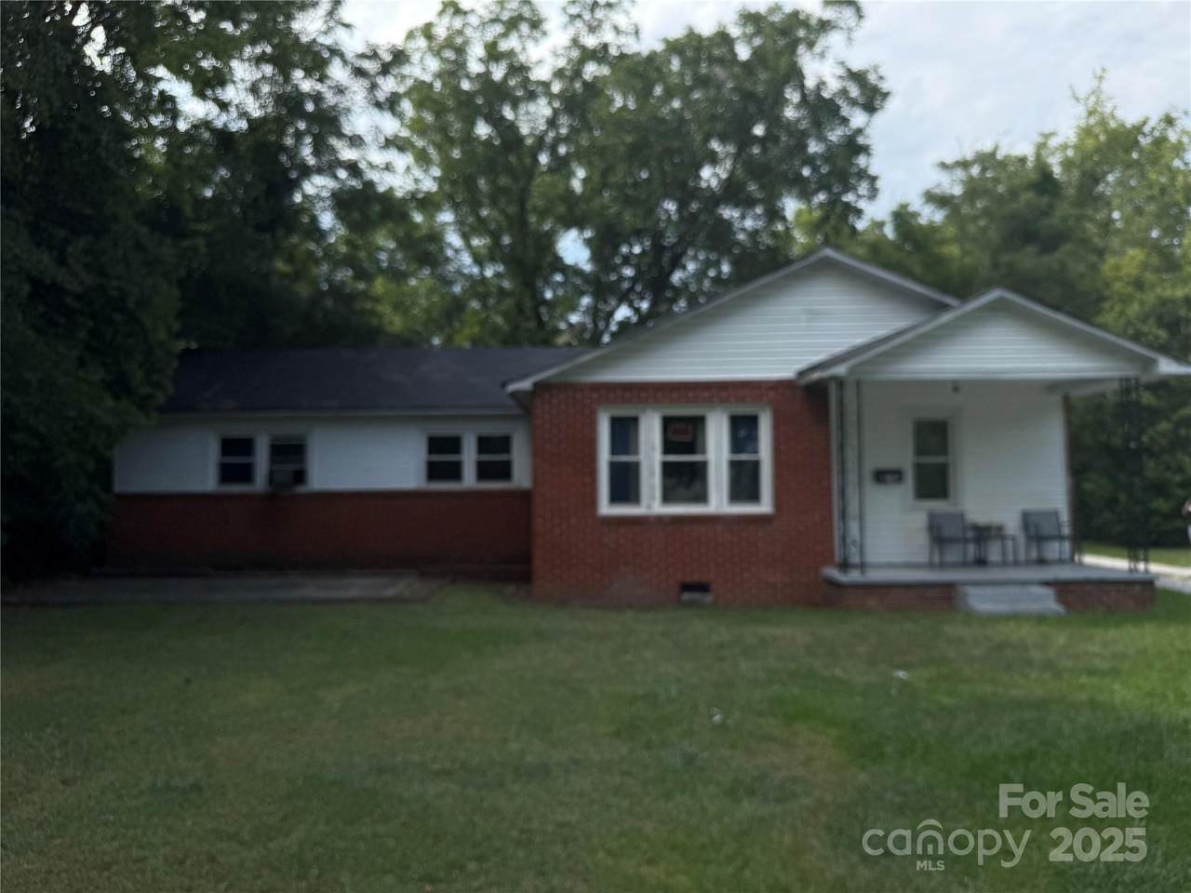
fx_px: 826
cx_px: 596
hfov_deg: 71.6
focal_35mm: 24
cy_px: 446
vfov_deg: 56.8
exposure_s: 1/6711
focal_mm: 6.76
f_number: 1.78
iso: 80
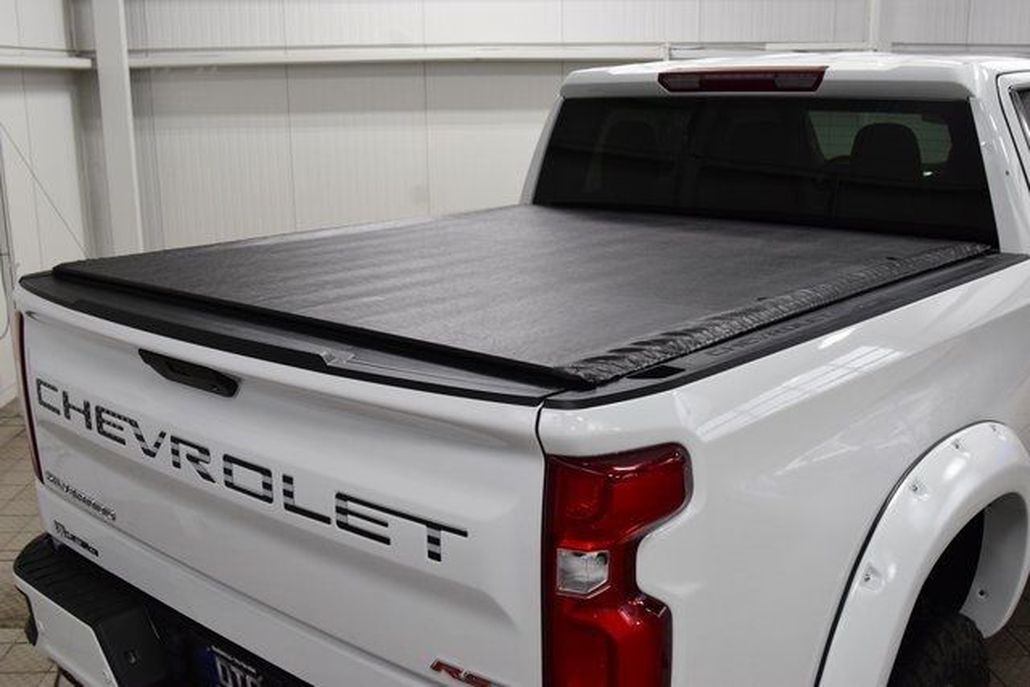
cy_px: 344
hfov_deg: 53.1
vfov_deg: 36.9
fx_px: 1030
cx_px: 515
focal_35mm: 36
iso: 1600
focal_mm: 24
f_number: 8
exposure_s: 1/60
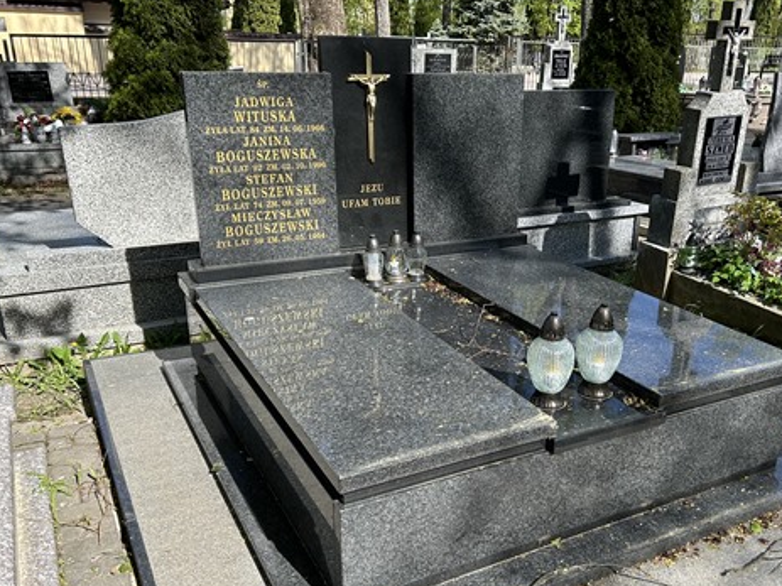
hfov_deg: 53.6
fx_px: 768
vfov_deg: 41.6
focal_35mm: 34
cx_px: 467
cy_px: 341
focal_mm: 5.7
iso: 50
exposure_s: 1/1575
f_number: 1.5
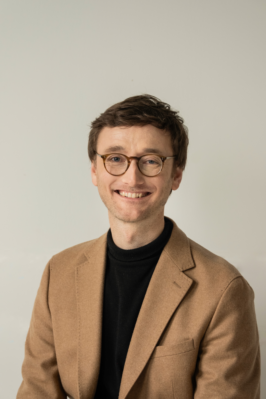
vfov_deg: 24.2
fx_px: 931
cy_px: 200
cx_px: 133
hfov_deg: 16.3
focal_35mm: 84
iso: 800
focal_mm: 56
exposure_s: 1/100
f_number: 5
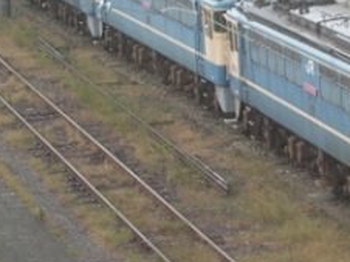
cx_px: 304
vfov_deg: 6.4
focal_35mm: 232
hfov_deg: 8.5
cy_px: 39
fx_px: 2343
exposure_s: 1/5.7
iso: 57
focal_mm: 17.4
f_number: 4.9
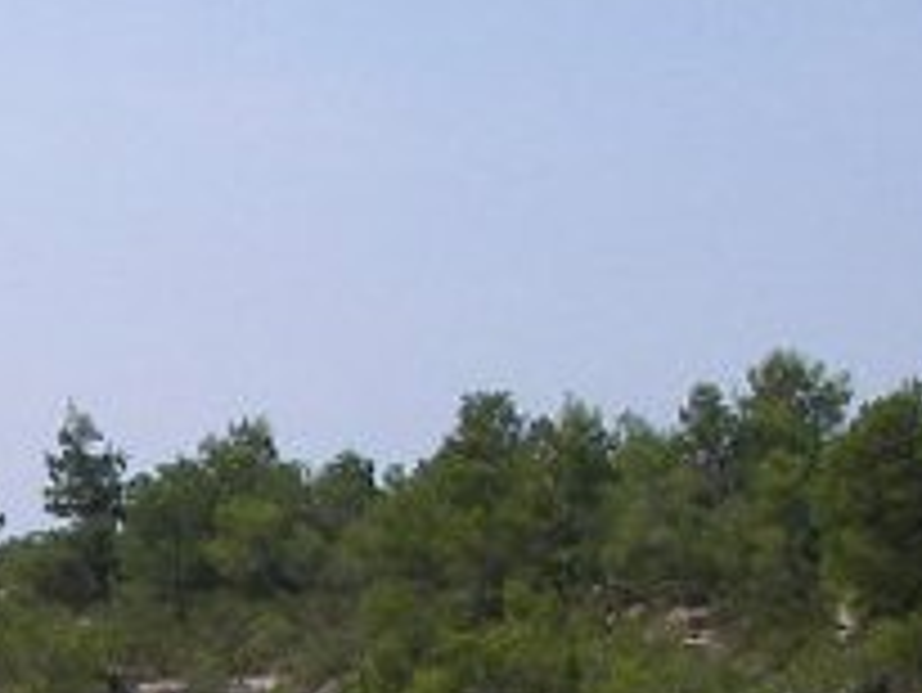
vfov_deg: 11.0
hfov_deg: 14.9
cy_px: 1130
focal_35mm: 128
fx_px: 3411
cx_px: -193
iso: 64
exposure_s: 1/320
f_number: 6.6
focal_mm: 6.3
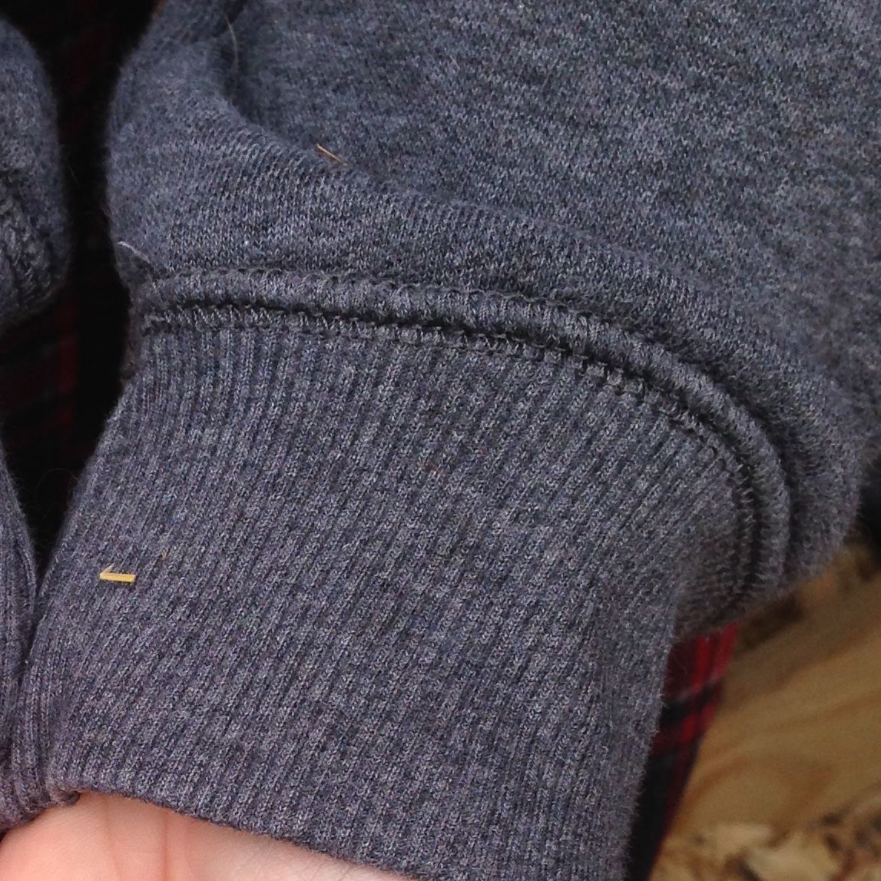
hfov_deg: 20.1
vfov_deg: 20.2
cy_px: 885
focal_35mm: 83
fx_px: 2390
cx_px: -51
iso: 50
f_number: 2.4
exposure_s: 1/199
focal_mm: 4.12
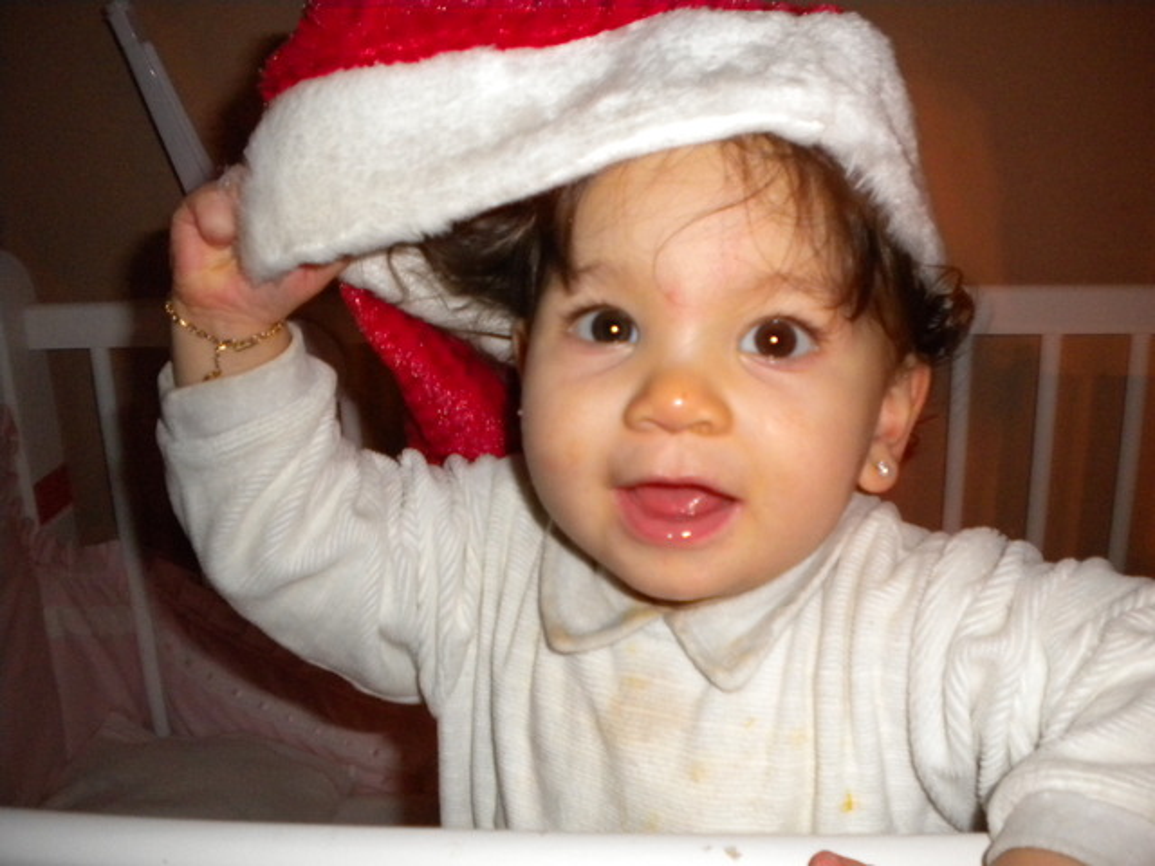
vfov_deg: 40.7
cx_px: 578
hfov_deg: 52.6
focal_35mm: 35
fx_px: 1168
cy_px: 433
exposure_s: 1/2
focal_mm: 6.3
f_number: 3.1
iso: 400
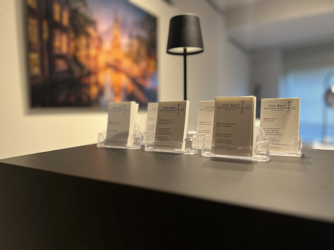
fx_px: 251
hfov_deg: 67.3
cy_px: 125
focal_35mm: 26
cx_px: 167
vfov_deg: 53.1
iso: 160
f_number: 1.5
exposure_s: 1/50
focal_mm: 5.7
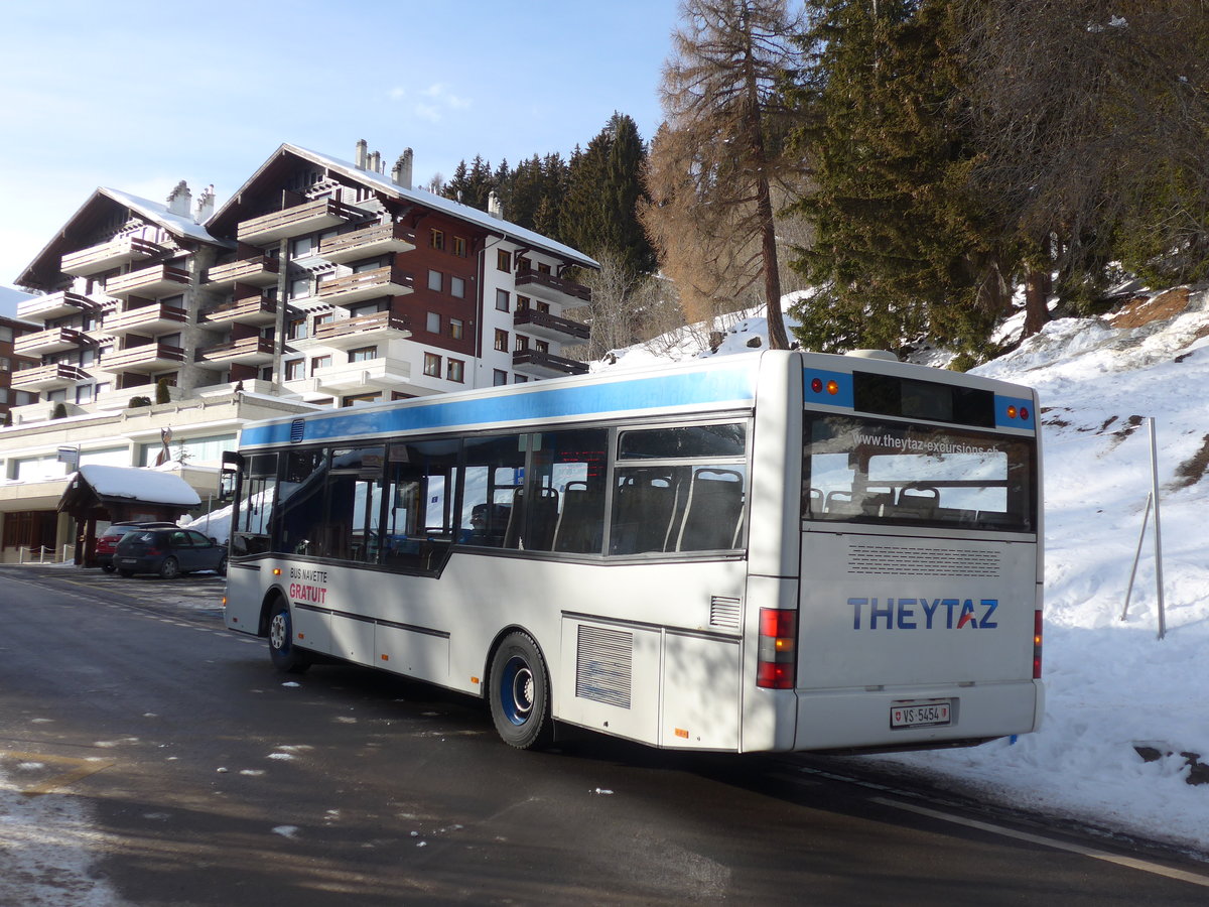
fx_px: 1362
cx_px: 604
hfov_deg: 47.9
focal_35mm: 39
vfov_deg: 36.8
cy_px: 454
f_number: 2.8
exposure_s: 1/1000
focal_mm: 8
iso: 80
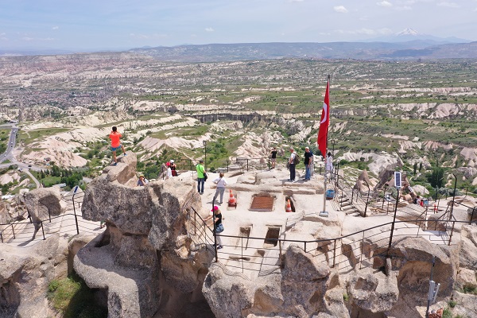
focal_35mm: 28
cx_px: 238
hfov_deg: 65.5
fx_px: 371
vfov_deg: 46.4
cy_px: 159
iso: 100
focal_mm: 10.26
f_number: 8
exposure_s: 1/240
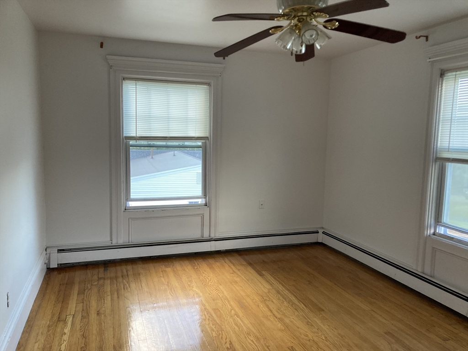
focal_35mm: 28
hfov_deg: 63.4
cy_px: 176
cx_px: 234
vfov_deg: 49.7
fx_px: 379
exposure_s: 1/60
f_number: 1.8
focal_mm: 3.99
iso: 160
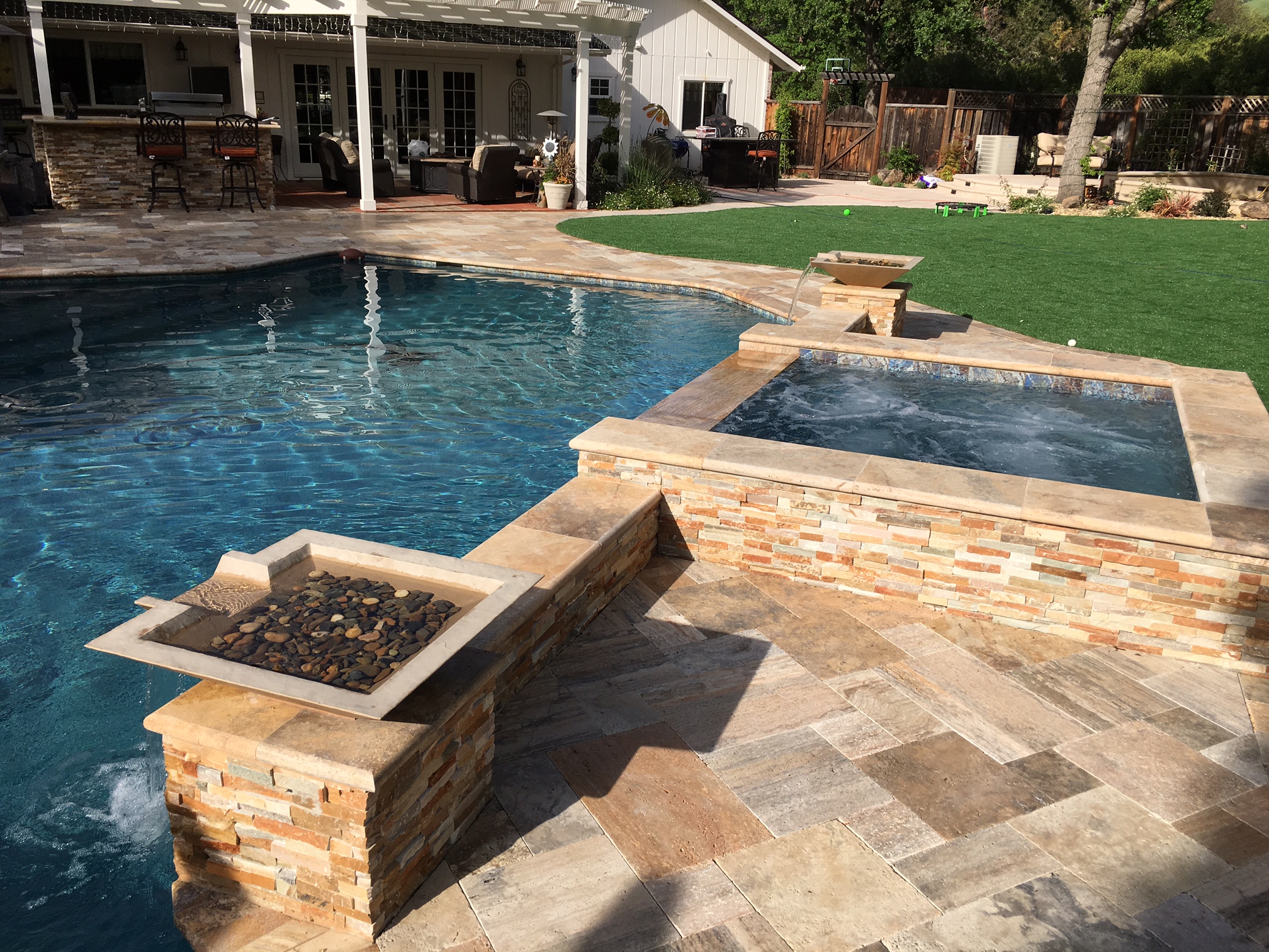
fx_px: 1063
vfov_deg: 48.2
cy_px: 476
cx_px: 634
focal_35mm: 29
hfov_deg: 61.7
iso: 25
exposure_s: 1/1603
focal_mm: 4.15
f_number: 2.2
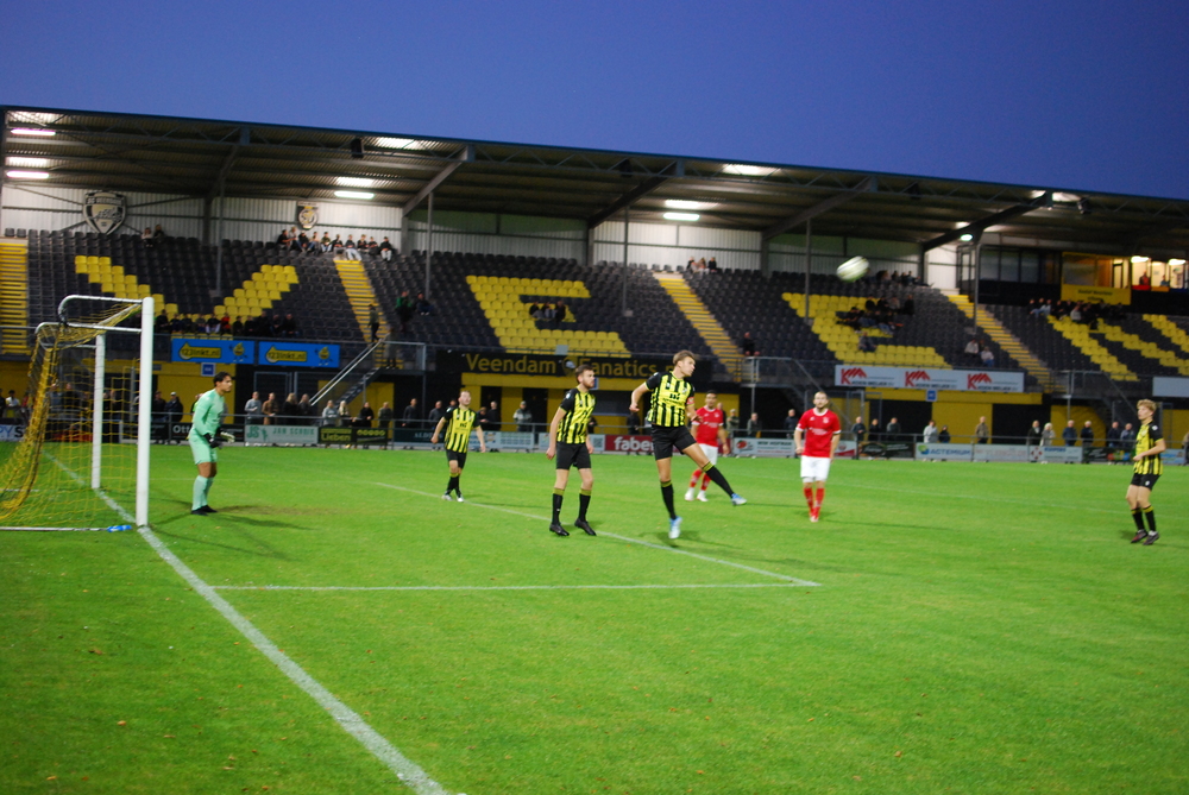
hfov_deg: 37.8
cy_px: 398
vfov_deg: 25.8
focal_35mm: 52
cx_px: 594
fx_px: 1736
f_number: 2
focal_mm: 35
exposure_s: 1/80
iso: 800
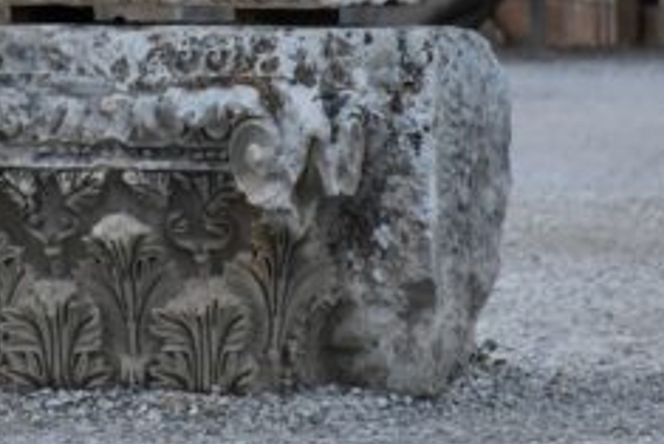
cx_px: 116
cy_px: -8
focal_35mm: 686
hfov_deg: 3.0
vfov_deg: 2.0
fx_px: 12660
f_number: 6.3
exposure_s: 1/640
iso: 800
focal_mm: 140
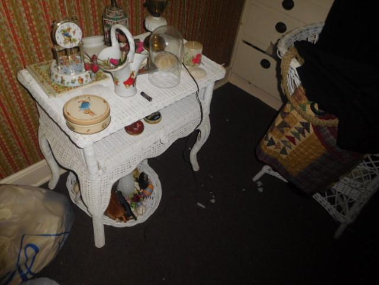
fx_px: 274
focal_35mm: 25
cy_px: 142
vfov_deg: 54.9
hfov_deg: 69.4
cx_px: 190
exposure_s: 1/30
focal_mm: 4.5
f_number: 3.4
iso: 200
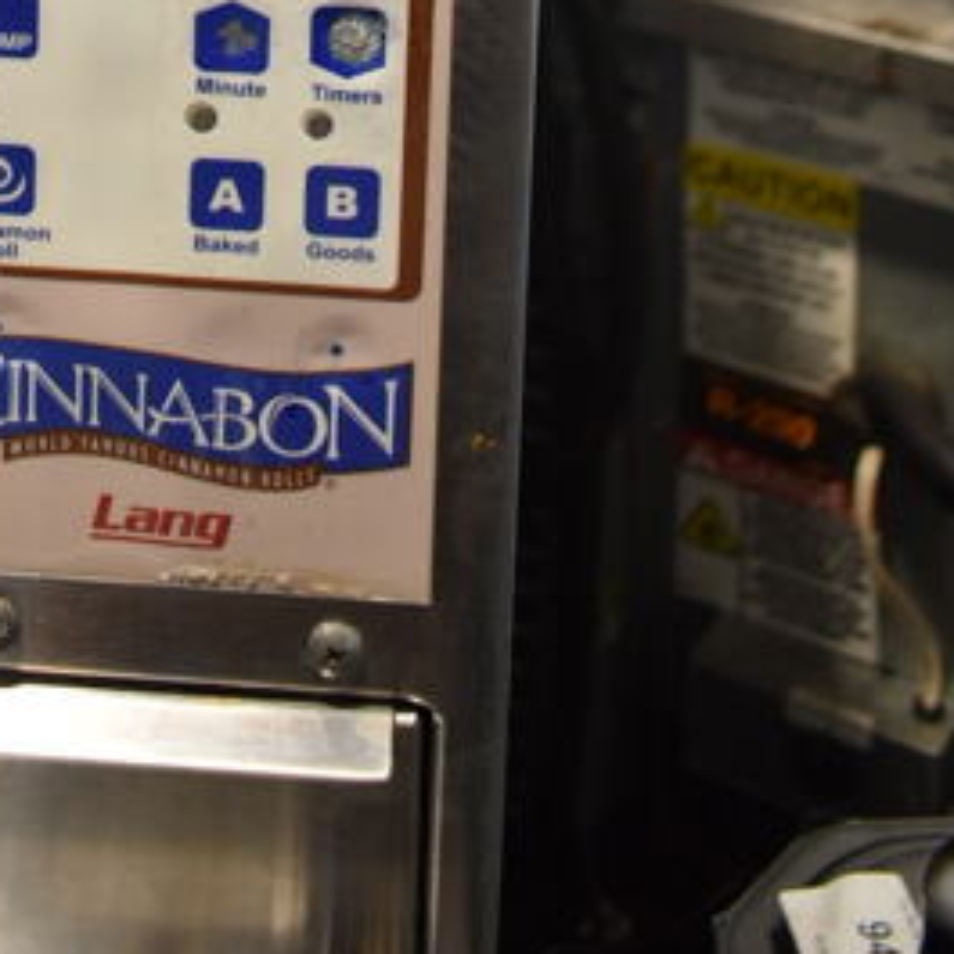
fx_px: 2463
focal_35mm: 79
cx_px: 245
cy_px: -614
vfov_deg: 18.5
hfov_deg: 21.7
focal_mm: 18
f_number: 3.5
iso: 500
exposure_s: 1/30
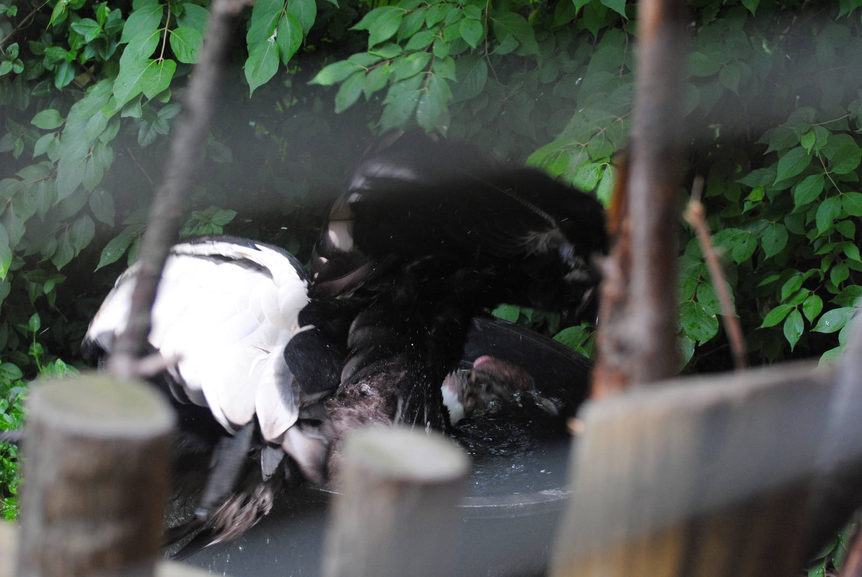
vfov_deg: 13.1
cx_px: 431
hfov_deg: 19.4
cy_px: 288
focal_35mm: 105
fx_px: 2517
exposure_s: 1/125
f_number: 4.5
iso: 500
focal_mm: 70
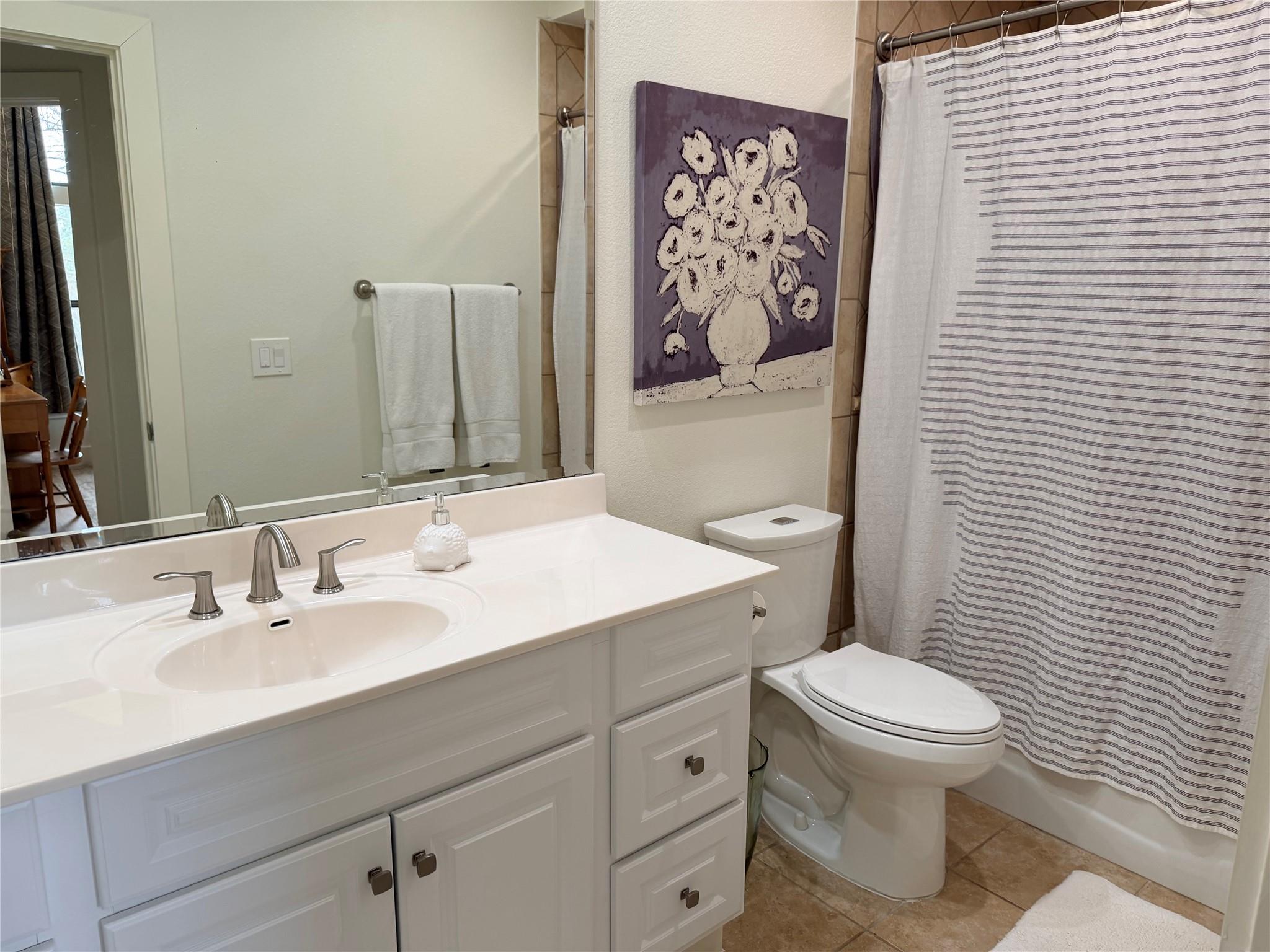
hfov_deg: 71.6
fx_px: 881
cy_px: 476
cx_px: 635
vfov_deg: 56.8
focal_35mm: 24
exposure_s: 1/120
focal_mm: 6.76
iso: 100
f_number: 1.78
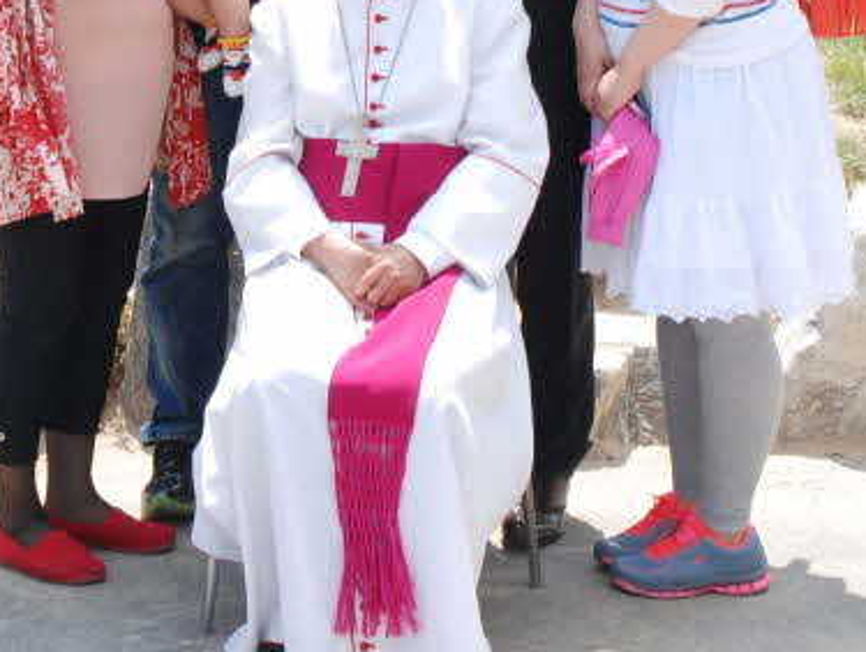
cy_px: -275
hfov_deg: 18.1
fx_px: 2711
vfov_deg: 13.1
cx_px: 374
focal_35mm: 108
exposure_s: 1/100
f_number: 11
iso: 200
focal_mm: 29
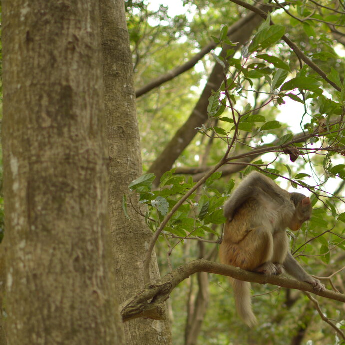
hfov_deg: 17.8
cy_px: 221
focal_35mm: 97
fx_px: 1093
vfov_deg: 17.9
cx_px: 280
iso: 100
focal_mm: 35
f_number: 1.8
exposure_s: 1/160
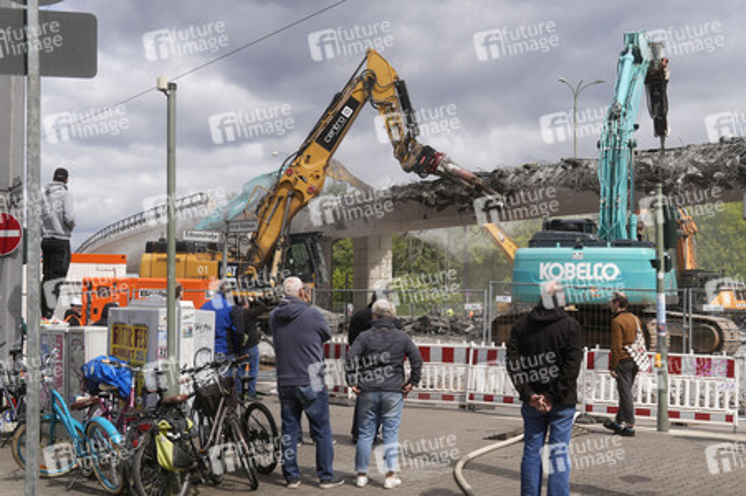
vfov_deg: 29.8
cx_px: 373
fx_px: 932
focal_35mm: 45
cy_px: 248
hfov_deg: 43.6
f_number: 6.3
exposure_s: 1/640
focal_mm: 30
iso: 100
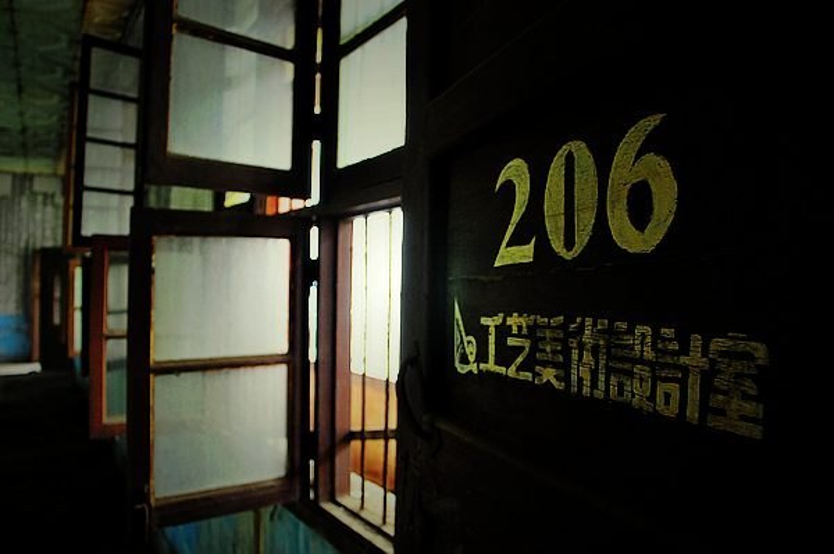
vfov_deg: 47.9
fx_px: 625
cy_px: 277
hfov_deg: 67.4
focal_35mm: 27
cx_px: 417
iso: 1000
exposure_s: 1/5
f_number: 3.5
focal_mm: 18
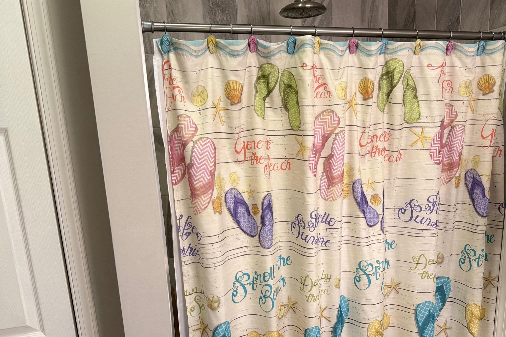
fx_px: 422
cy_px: 222
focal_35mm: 30
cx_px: 283
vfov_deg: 43.1
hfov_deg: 61.7
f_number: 1.78
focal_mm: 6.76
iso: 100
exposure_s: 1/60
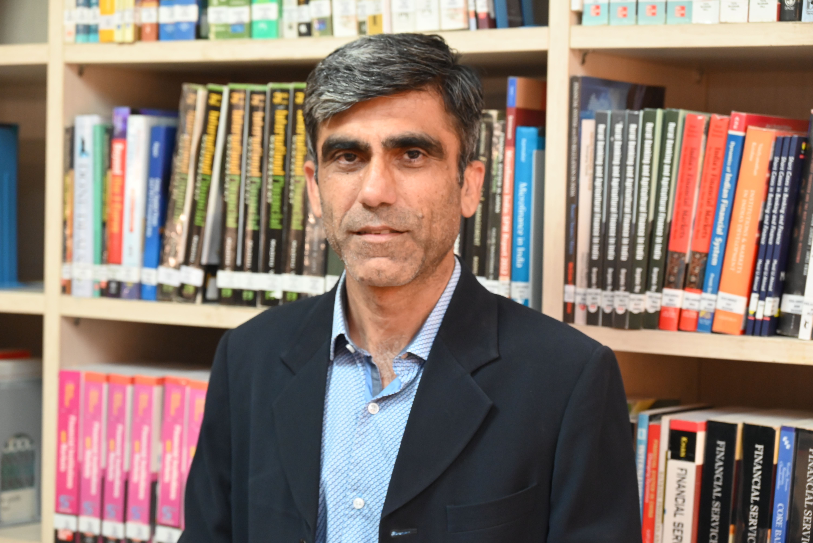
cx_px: 406
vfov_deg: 17.7
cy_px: 272
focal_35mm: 77
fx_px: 1739
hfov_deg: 26.3
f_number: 6
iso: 3200
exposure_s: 1/60
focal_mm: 77
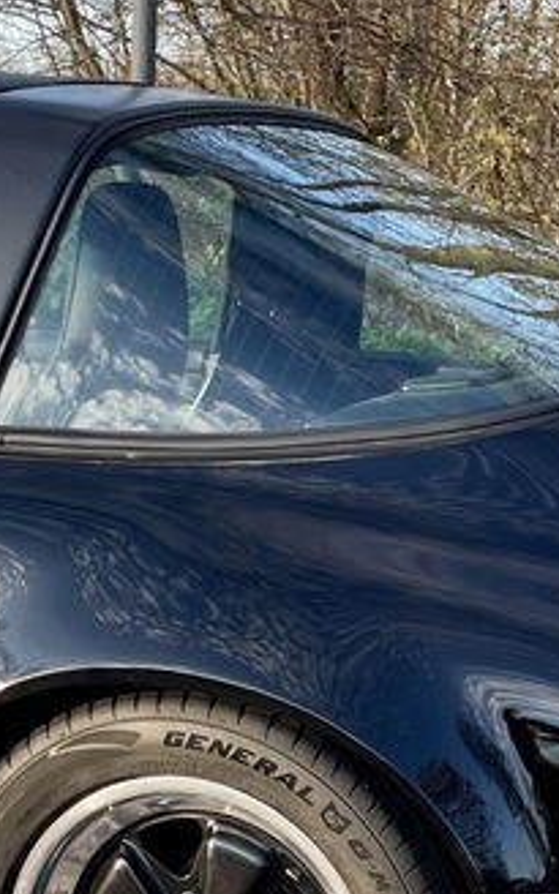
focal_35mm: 86
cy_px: 632
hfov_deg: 15.2
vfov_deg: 23.9
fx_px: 2096
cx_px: 289
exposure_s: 1/381
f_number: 1.6
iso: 32
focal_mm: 4.2
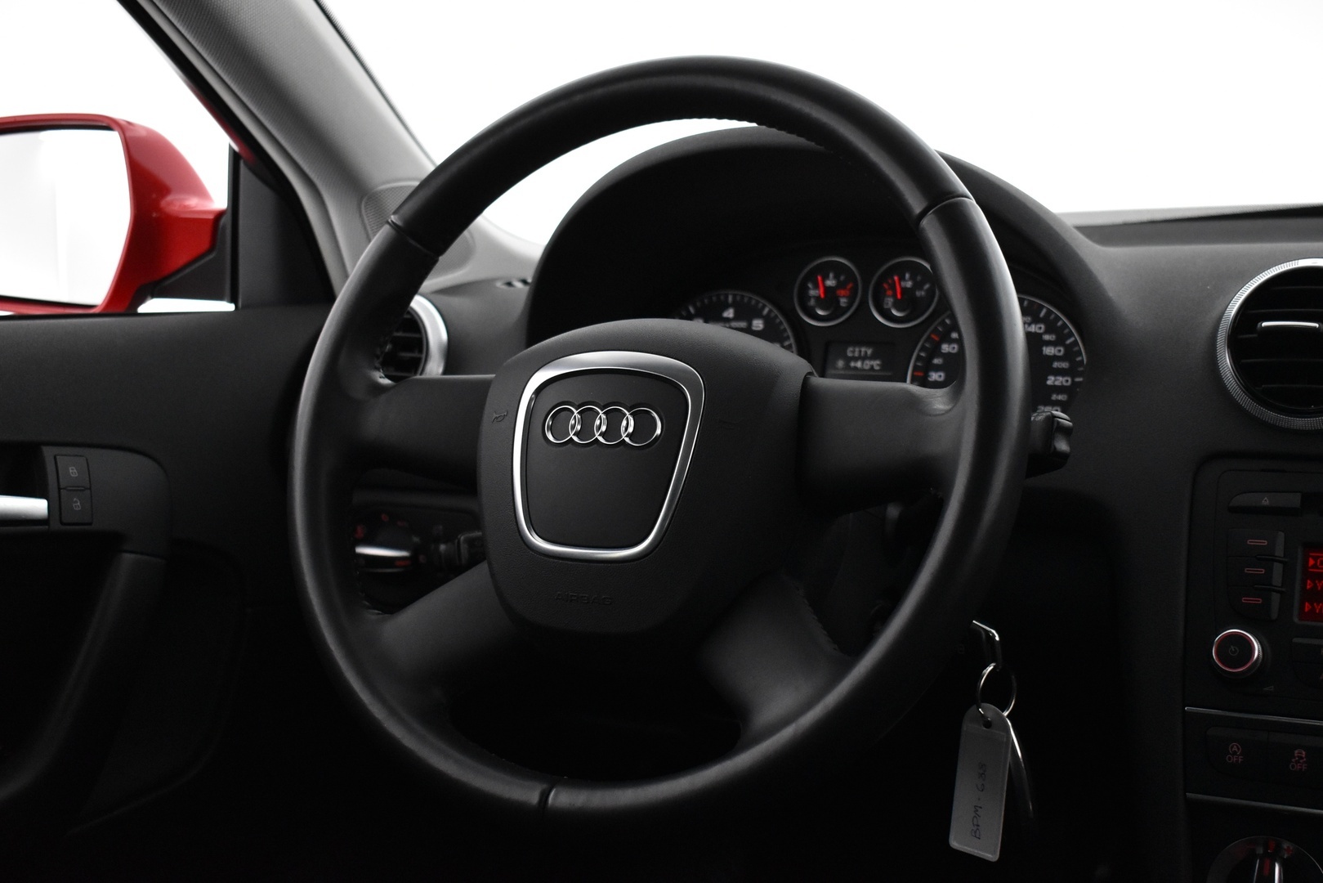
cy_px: 442
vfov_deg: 29.0
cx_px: 662
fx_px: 1709
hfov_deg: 42.3
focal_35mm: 46
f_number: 4.2
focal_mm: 31
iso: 3200
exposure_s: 1/80
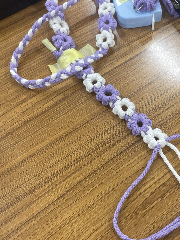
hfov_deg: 30.2
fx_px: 326
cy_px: 128
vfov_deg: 40.4
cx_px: 141
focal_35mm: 47
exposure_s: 1/120
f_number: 1.6
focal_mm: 4.2
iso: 125
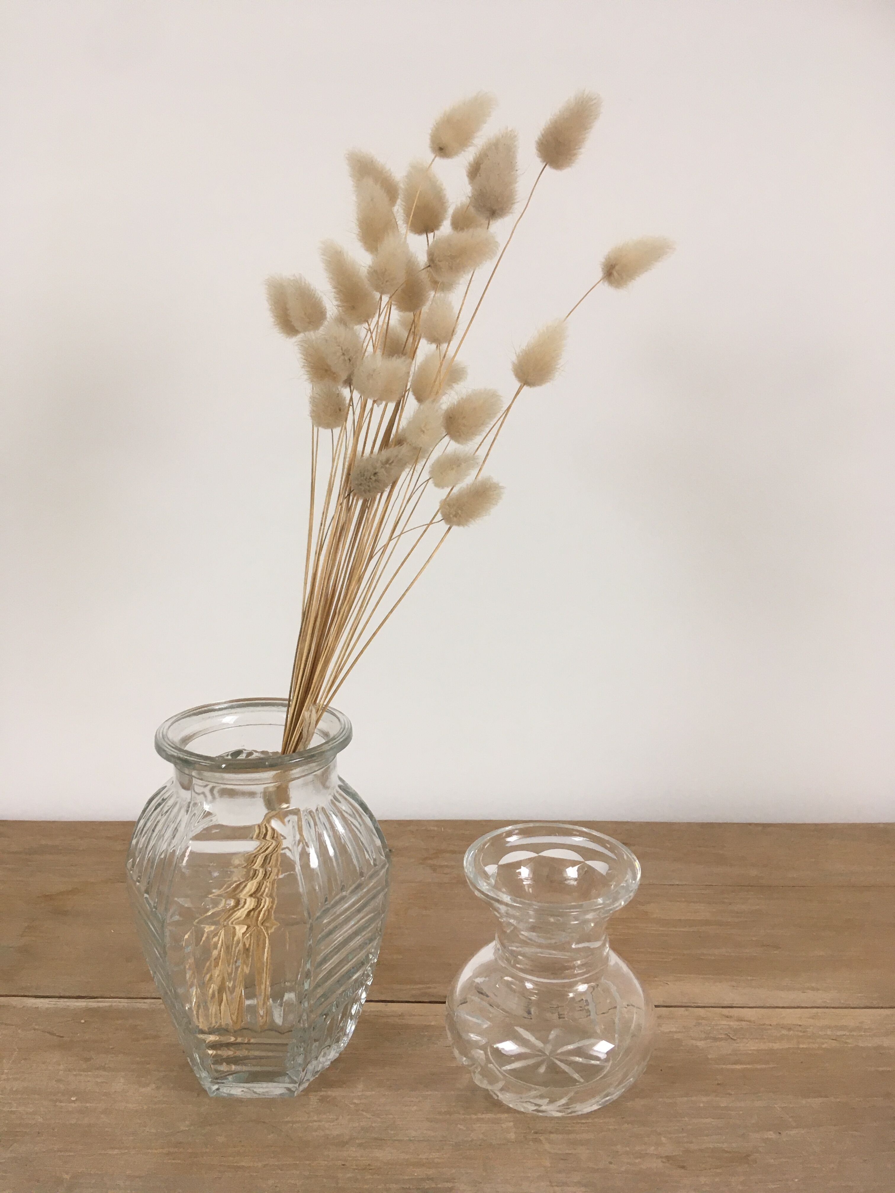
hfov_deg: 48.2
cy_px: 596
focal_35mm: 29
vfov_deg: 61.7
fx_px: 1000
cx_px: 448
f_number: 2.2
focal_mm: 4.15
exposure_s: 1/33
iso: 80
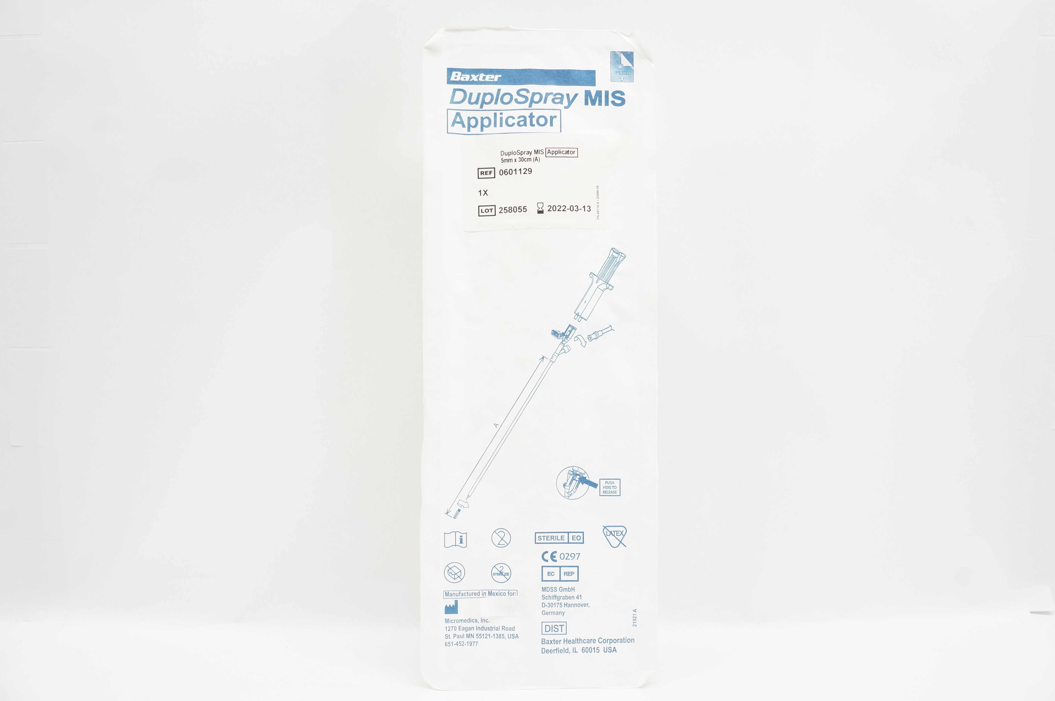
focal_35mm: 27
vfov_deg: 47.8
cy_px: 350
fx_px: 790
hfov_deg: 67.4
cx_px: 528
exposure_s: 1/50
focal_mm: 18
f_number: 9
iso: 800
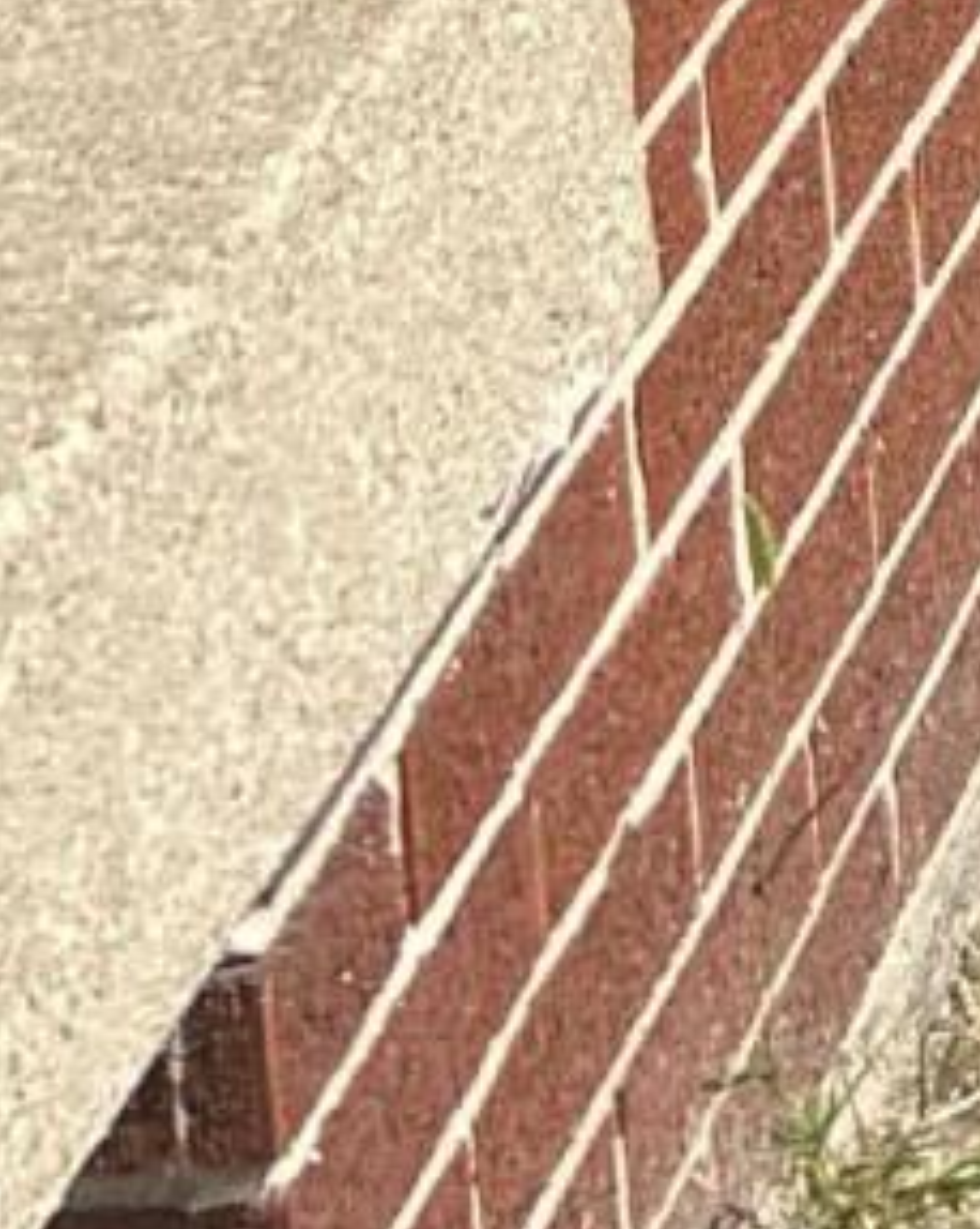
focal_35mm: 177
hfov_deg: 7.9
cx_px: 2585
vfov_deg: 8.7
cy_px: -2694
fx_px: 6427
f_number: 1.5
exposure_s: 1/2045
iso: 50
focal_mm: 5.7
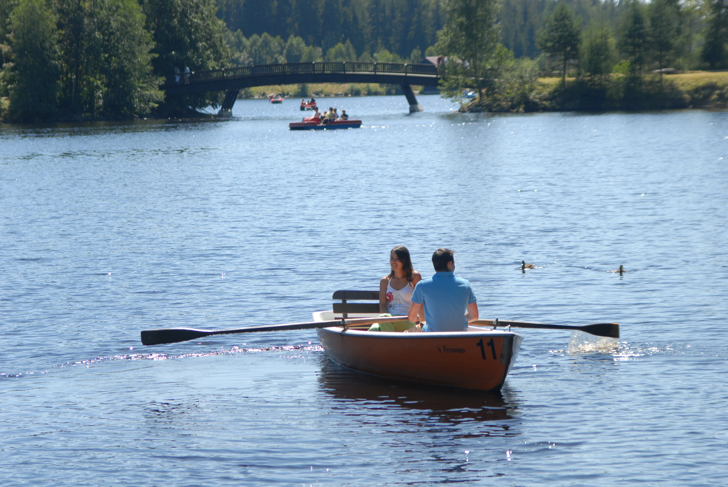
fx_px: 2581
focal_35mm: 128
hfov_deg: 16.1
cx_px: 364
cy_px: 244
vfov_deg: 10.8
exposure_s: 1/500
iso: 100
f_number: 4
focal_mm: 85
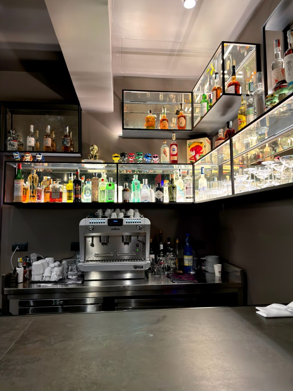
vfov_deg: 71.6
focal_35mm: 24
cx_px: 146
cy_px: 196
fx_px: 271
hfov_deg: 56.8
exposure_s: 1/50
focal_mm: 6.76
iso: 250
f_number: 1.78
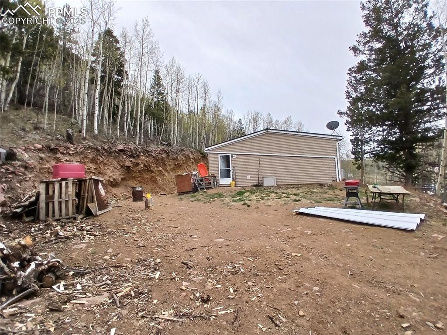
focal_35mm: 17
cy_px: 168
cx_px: 224
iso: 50
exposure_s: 1/625
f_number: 2.2
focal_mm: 1.4
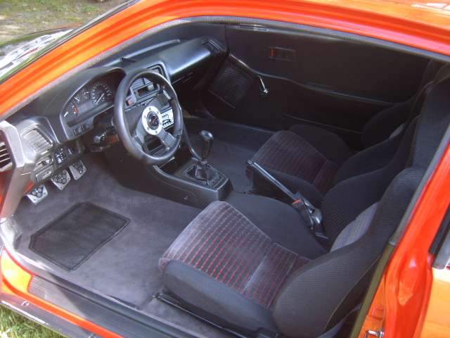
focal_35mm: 35
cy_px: 169
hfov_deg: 52.6
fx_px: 455
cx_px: 225
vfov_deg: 40.7
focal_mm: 5.8
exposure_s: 1/45
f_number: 2.8
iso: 50
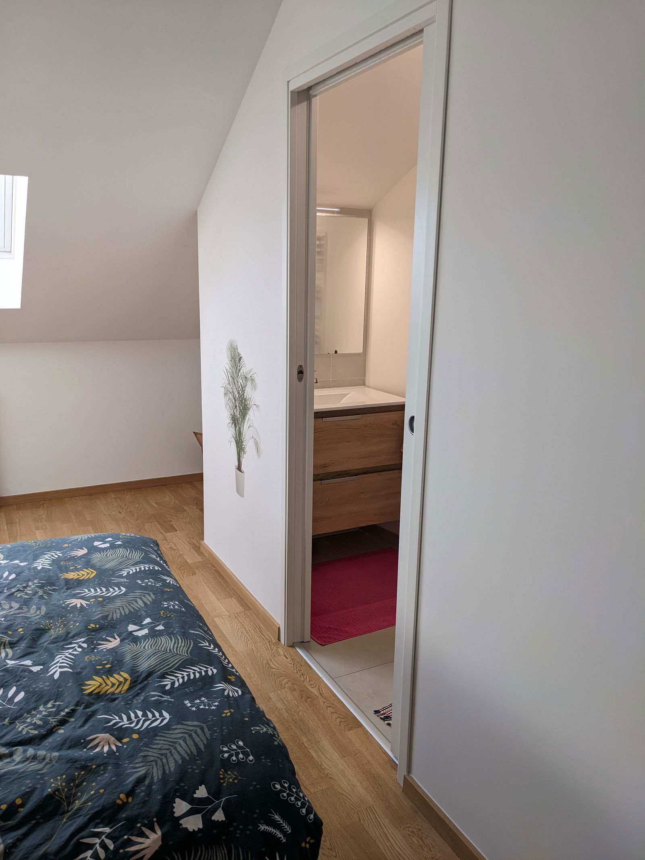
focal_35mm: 27
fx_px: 671
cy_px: 430
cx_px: 322
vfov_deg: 65.3
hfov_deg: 51.4
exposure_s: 1/133
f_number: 1.73
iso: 61
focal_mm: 4.38
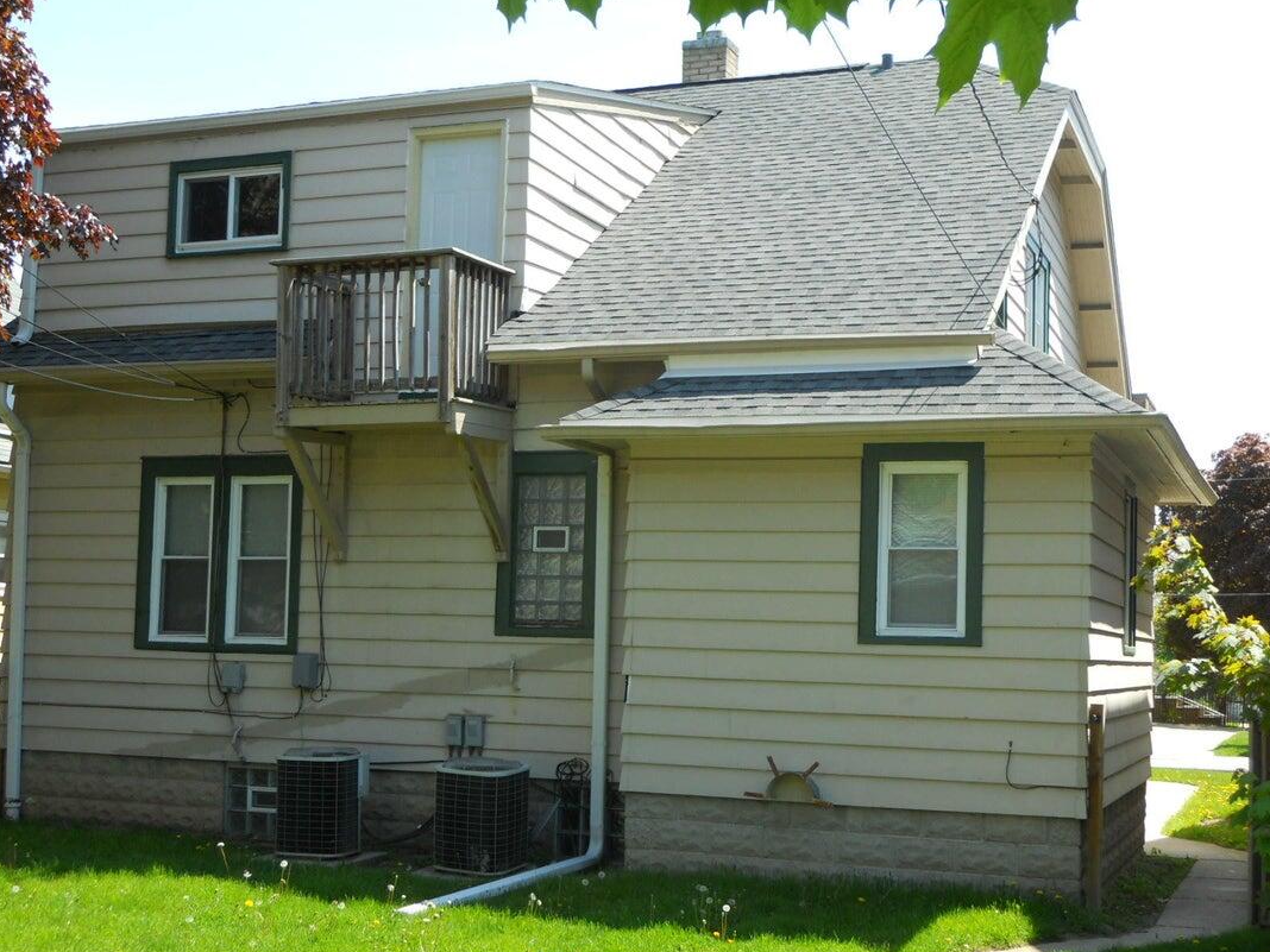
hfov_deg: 41.2
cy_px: 563
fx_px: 1688
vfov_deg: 31.4
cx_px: 636
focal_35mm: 46
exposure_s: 1/320
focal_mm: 6.4
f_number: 3
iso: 80
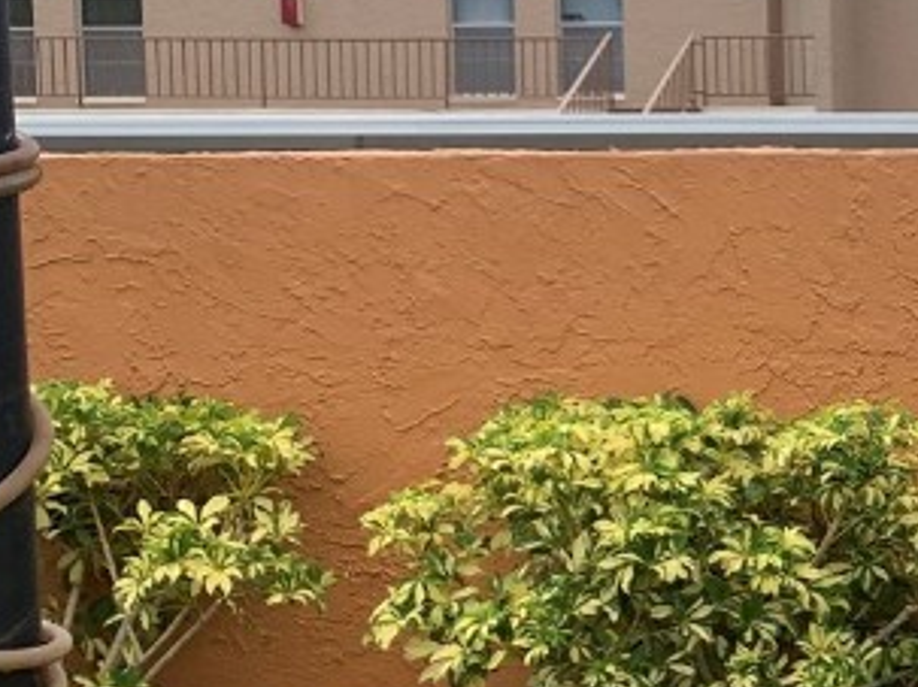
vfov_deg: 16.8
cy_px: 390
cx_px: 1454
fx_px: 2333
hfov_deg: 19.0
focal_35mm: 88
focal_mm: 4.25
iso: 25
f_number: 1.8
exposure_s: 1/954
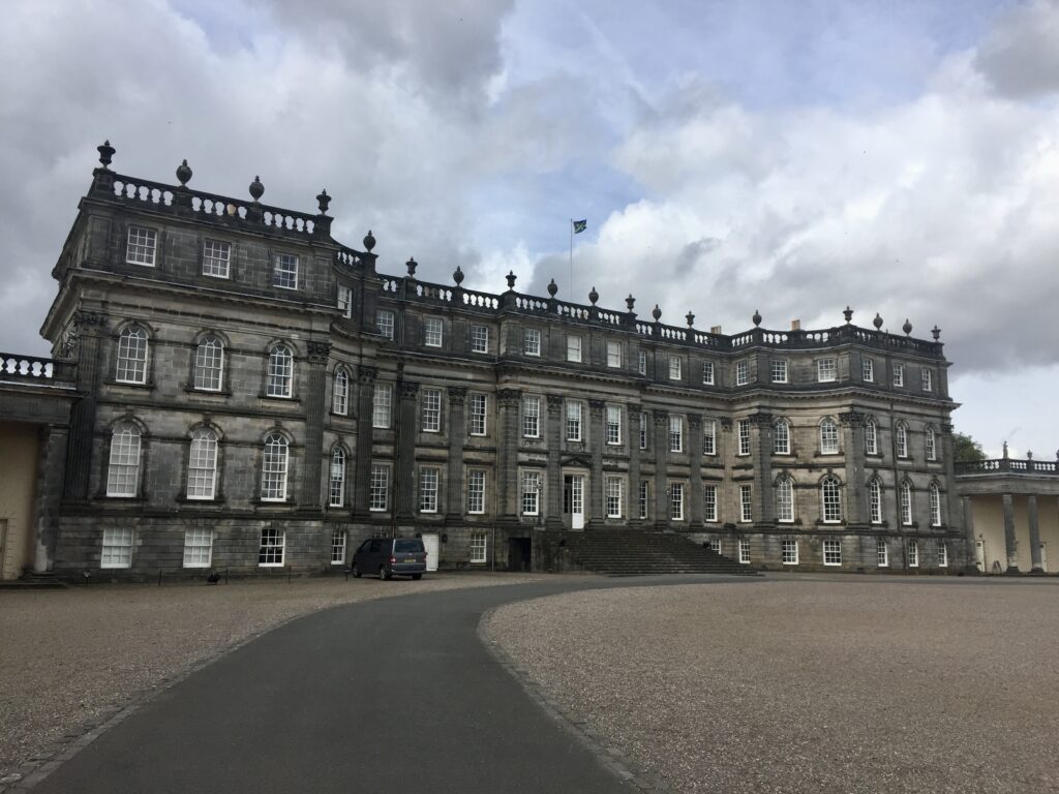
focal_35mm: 29
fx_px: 887
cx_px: 530
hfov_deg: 61.7
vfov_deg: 48.2
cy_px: 397
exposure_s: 1/1647
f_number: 2.2
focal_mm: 4.15
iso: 32
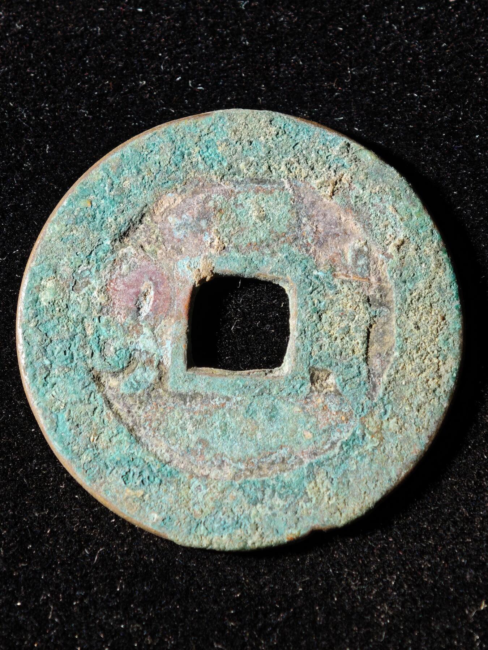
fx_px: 1955
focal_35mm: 104
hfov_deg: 14.2
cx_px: 244
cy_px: 325
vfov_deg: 18.9
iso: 160
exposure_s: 1/100
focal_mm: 9
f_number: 2
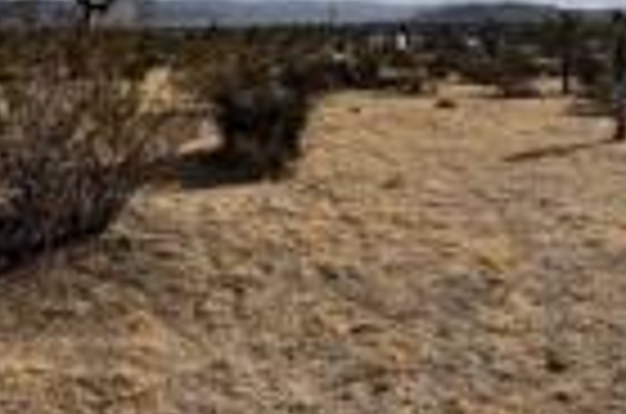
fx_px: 677
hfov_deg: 49.5
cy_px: 9
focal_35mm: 39
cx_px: 360
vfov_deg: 31.7
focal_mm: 1.57
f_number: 1.8
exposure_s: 1/4386
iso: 32
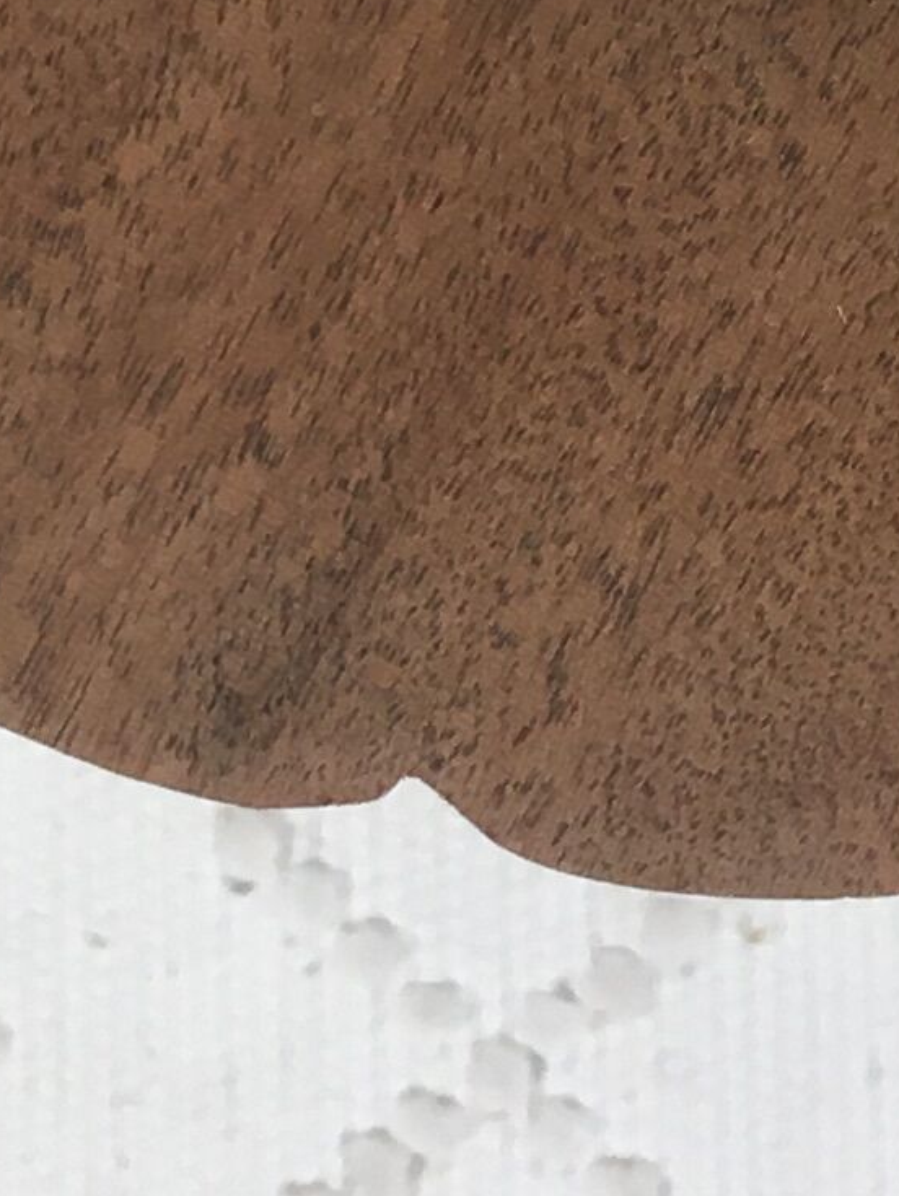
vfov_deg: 11.5
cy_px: -989
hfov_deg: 9.3
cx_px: 775
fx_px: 5501
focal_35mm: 159
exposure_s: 1/33
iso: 25
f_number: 2.2
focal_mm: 4.15
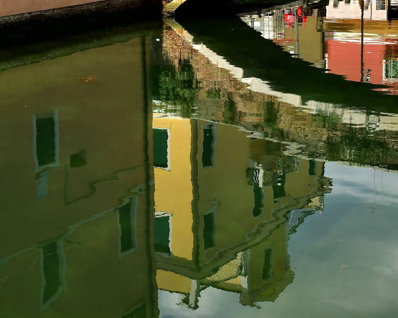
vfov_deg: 21.5
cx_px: 127
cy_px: 49
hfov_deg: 27.0
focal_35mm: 70
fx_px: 824
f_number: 13
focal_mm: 22
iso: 280
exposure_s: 1/250
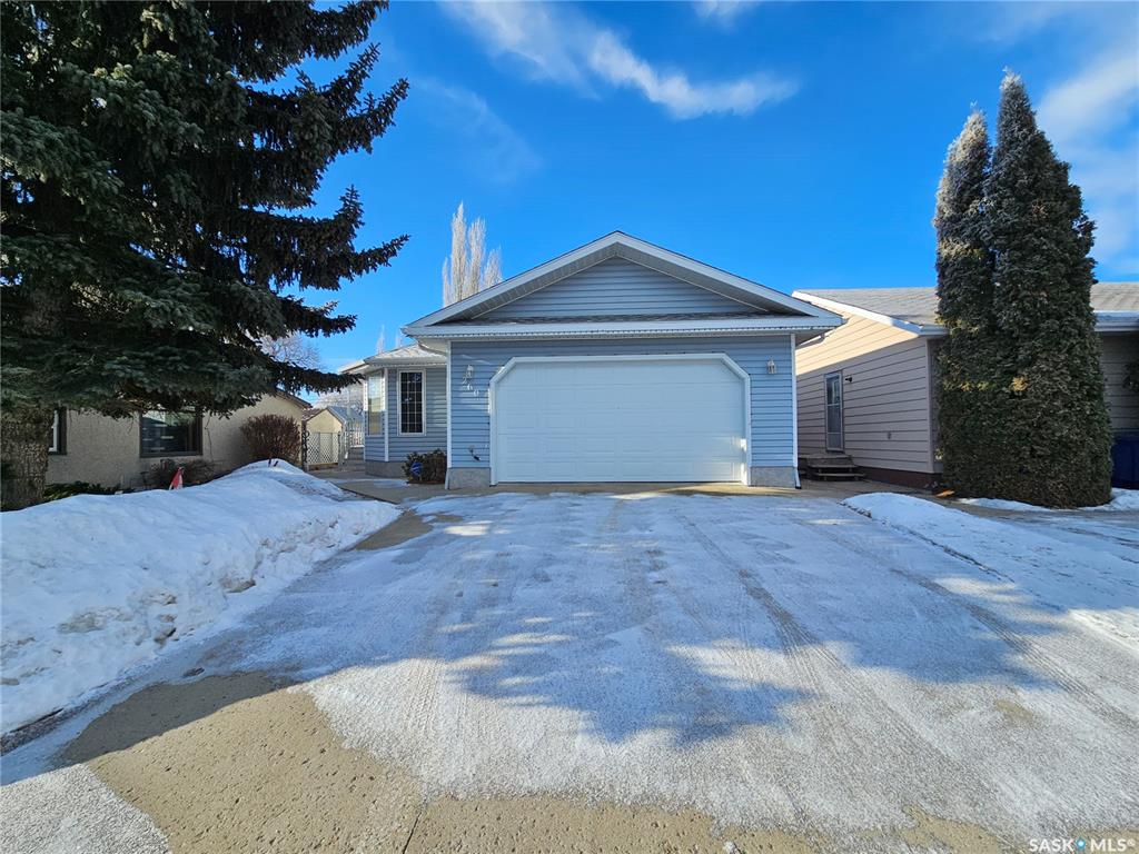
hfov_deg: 106.2
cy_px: 427
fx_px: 428
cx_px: 570
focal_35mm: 13
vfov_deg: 89.9
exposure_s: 1/1920
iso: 50
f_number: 2.2
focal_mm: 2.2
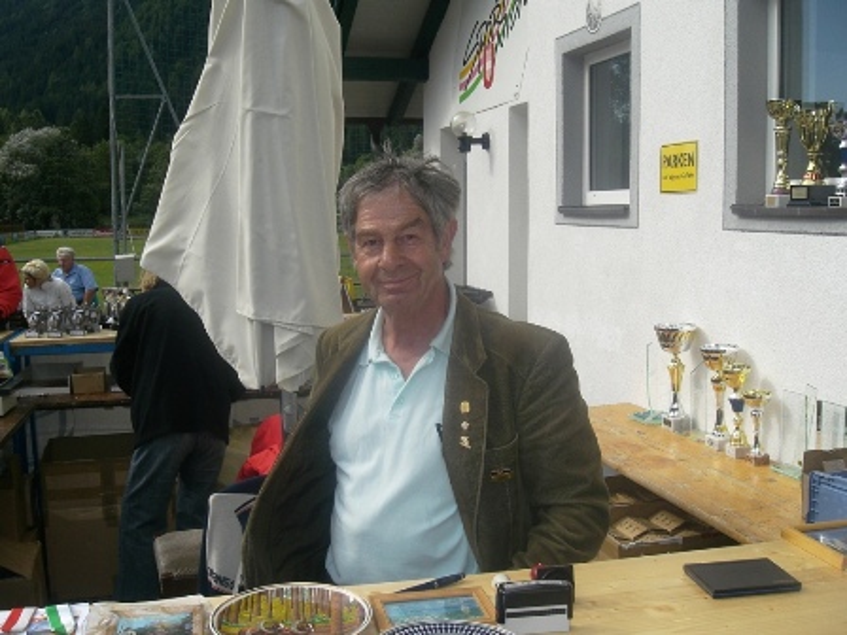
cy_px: 318
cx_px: 424
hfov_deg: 49.0
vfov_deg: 37.7
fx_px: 930
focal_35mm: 38
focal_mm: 6.3
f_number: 4.4
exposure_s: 1/640
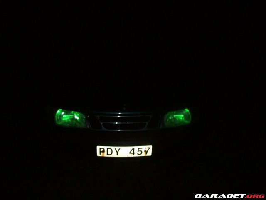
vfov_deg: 39.7
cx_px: 133
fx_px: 277
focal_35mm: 36
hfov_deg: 51.4
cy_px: 100
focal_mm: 6
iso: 200
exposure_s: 1/64
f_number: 2.7
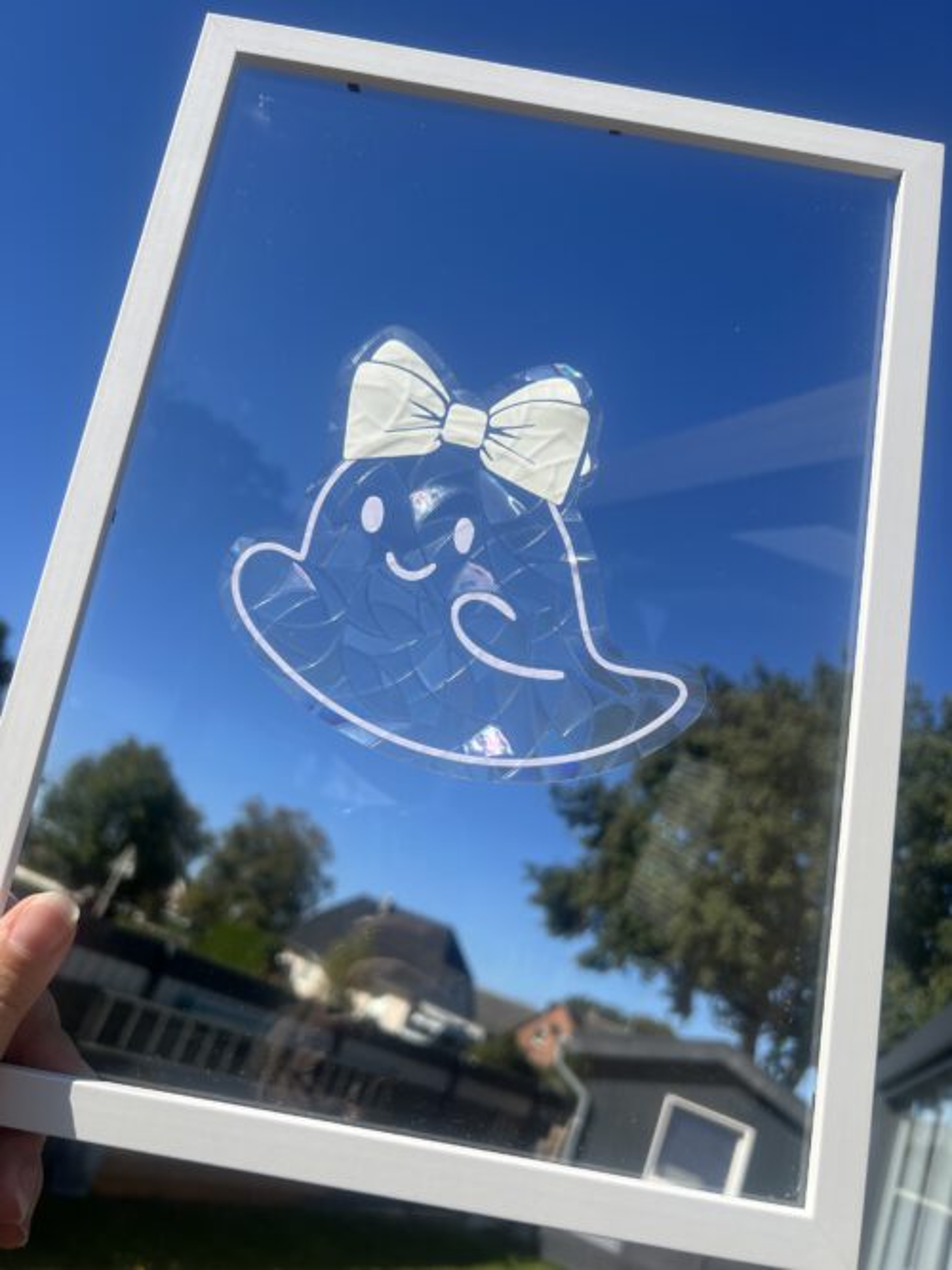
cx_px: 476
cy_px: 635
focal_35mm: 26
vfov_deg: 67.3
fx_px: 954
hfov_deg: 53.0
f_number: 1.5
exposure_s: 1/4444
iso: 50
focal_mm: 5.7
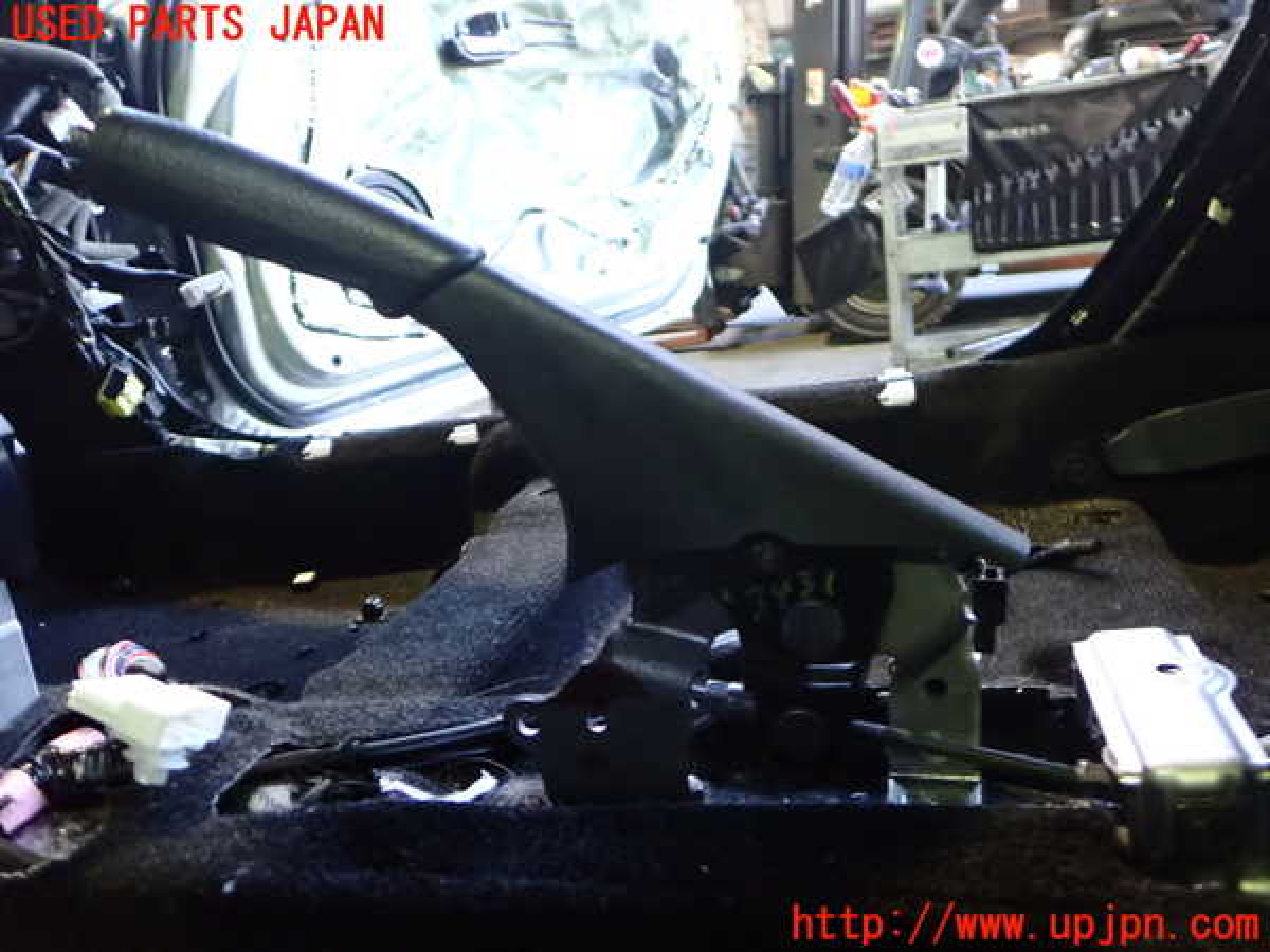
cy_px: 476
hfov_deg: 60.0
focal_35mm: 30
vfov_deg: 46.8
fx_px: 1101
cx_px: 635
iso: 1600
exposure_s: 1/60
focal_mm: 5.4
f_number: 2.3
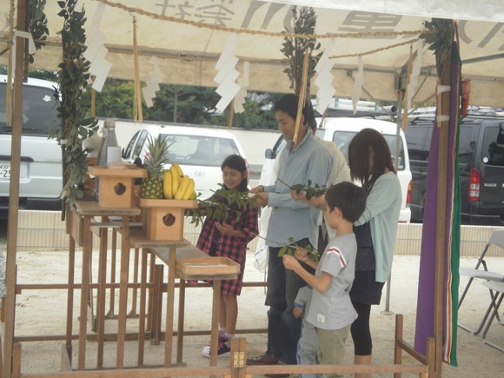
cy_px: 189
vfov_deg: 28.6
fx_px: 743
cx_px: 252
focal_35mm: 51
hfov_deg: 37.5
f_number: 3.8
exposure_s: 1/250
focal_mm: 9.05
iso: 100
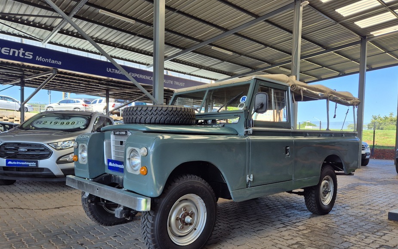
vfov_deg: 45.7
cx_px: 200
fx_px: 293
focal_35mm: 27
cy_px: 153
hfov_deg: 68.4
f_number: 1.8
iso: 25
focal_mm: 5.4
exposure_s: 1/461
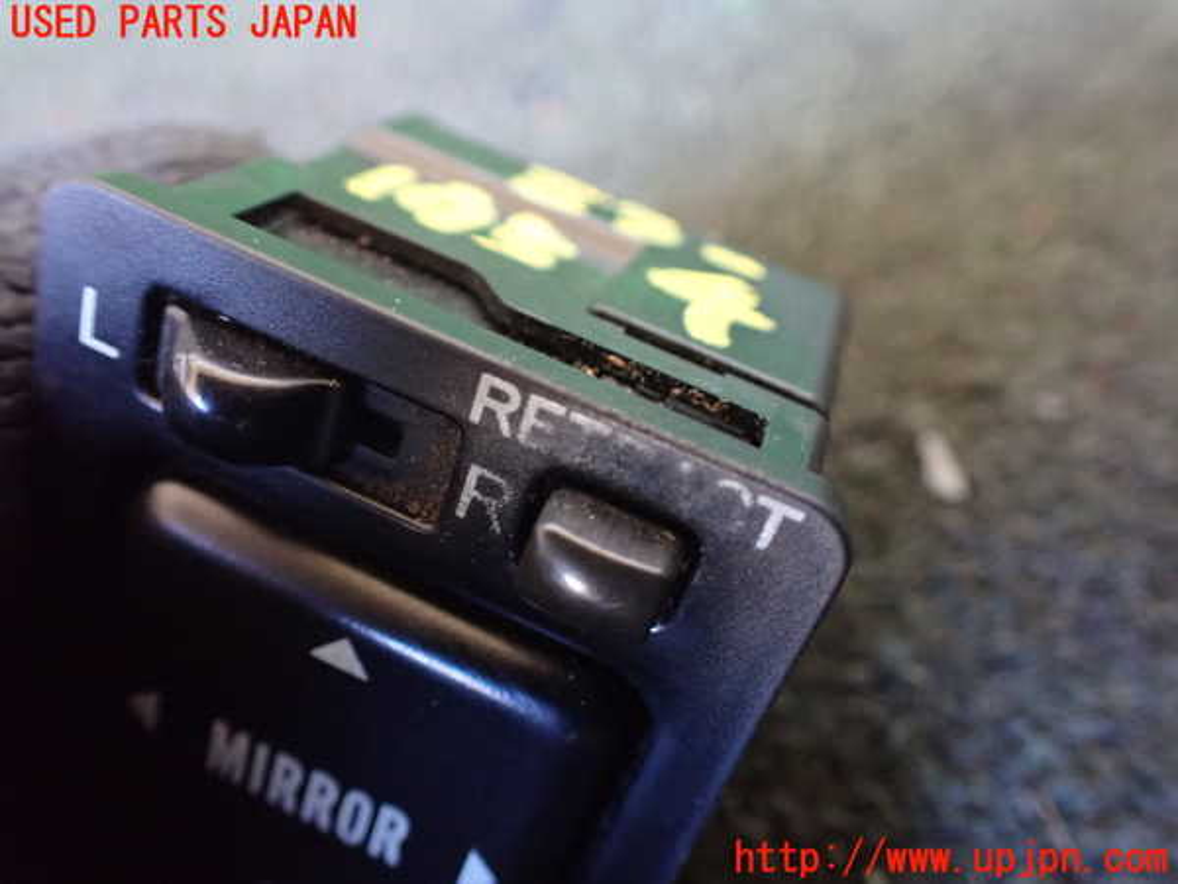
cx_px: 589
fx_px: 1021
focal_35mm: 30
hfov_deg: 60.0
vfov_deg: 46.8
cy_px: 442
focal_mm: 5.4
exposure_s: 1/30
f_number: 2.3
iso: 1250
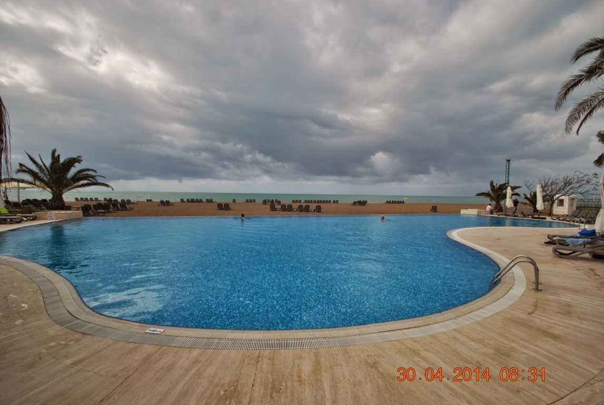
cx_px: 302
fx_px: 252
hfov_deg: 100.3
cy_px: 202
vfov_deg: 77.5
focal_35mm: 15
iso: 100
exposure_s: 1/200
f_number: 13
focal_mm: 10
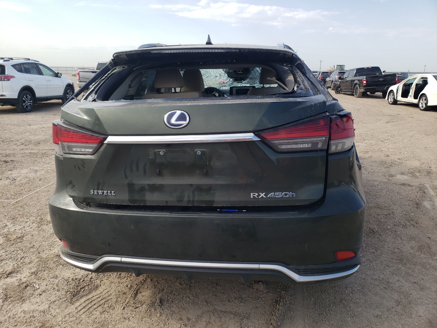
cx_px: 218
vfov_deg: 53.1
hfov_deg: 67.3
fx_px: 328
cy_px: 164
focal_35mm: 26
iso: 50
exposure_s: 1/1250
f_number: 1.5
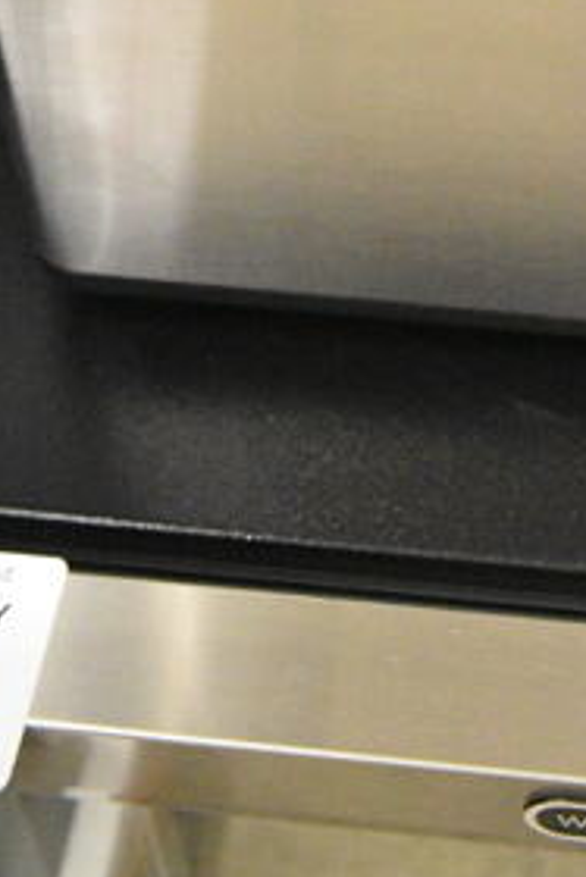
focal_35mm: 88
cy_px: -515
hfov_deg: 15.2
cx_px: 602
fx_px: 2146
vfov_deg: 19.5
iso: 6400
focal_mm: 18
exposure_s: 1/100
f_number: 5
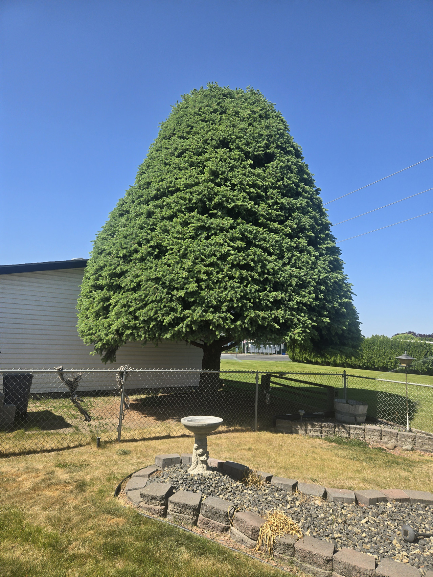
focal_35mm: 23
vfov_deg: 73.9
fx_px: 384
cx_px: 216
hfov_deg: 58.9
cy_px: 288
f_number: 1.8
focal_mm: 5.4
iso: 25
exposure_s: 1/1212
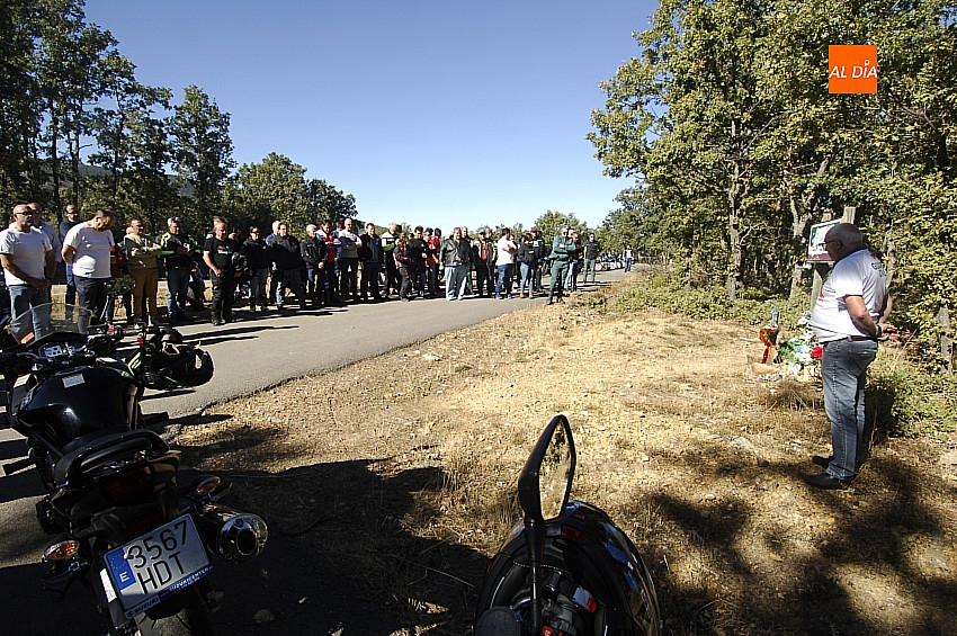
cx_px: 478
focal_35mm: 18
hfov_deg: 90.1
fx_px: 478
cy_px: 318
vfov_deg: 67.3
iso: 250
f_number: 10
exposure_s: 1/160
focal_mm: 12
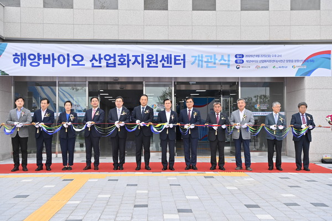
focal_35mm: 45
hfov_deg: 43.6
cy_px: 110
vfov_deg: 29.9
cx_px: 166
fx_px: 415
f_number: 5
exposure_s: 1/320
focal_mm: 45
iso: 100
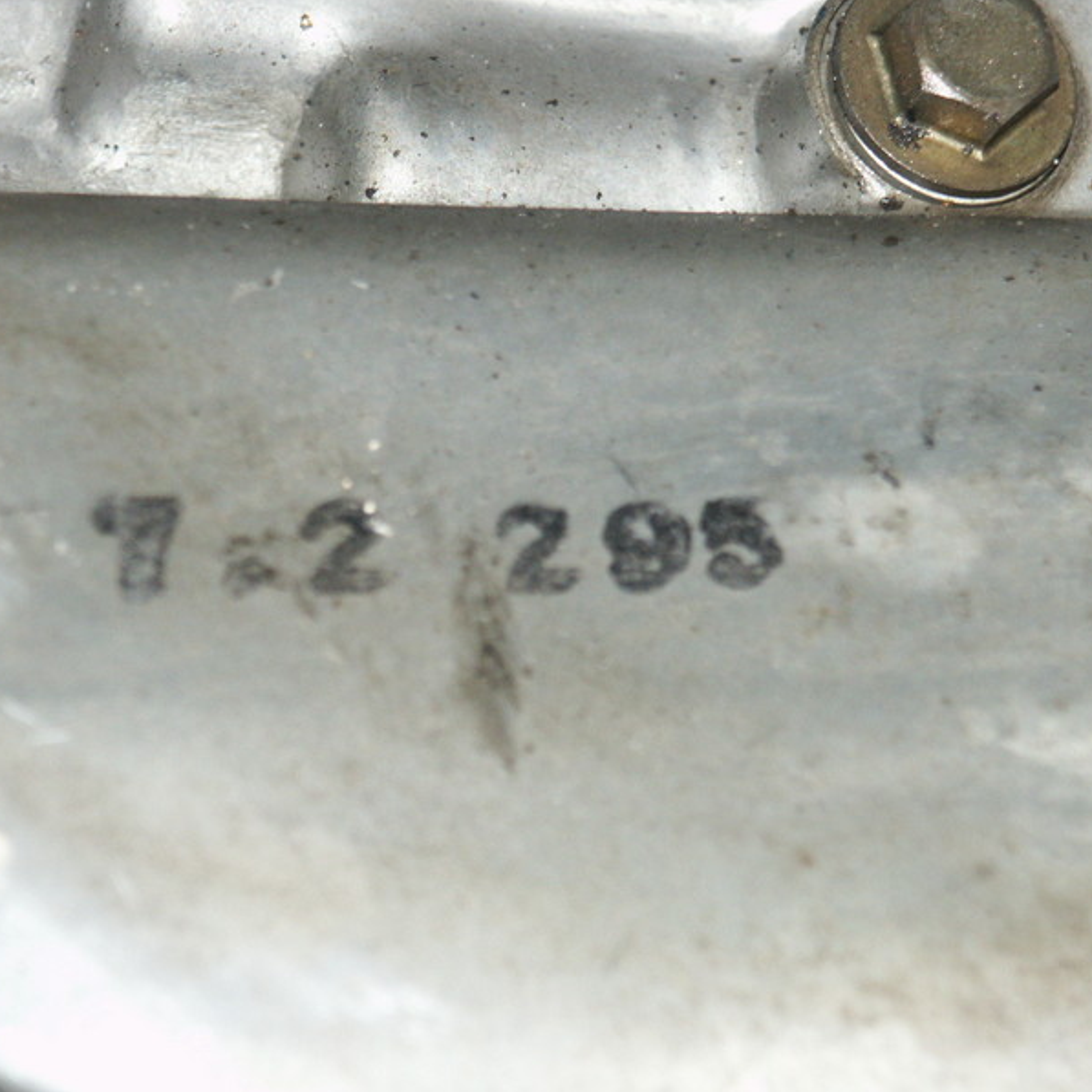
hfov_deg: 7.4
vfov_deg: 7.4
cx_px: 591
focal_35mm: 237
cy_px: 545
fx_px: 8459
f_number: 3.5
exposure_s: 1/180
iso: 200
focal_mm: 50.69
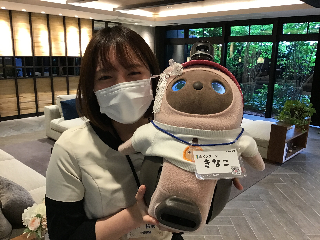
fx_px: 287
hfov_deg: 58.4
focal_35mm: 31
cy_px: 120
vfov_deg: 45.4
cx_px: 160
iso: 100
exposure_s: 1/30
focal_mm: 3.3
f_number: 2.4
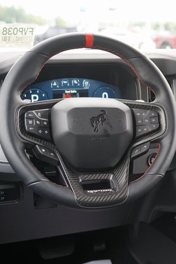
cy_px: 131
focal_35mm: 59
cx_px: 147
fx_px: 433
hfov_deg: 22.6
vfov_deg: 33.9
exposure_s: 1/60
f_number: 4
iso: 250
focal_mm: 39
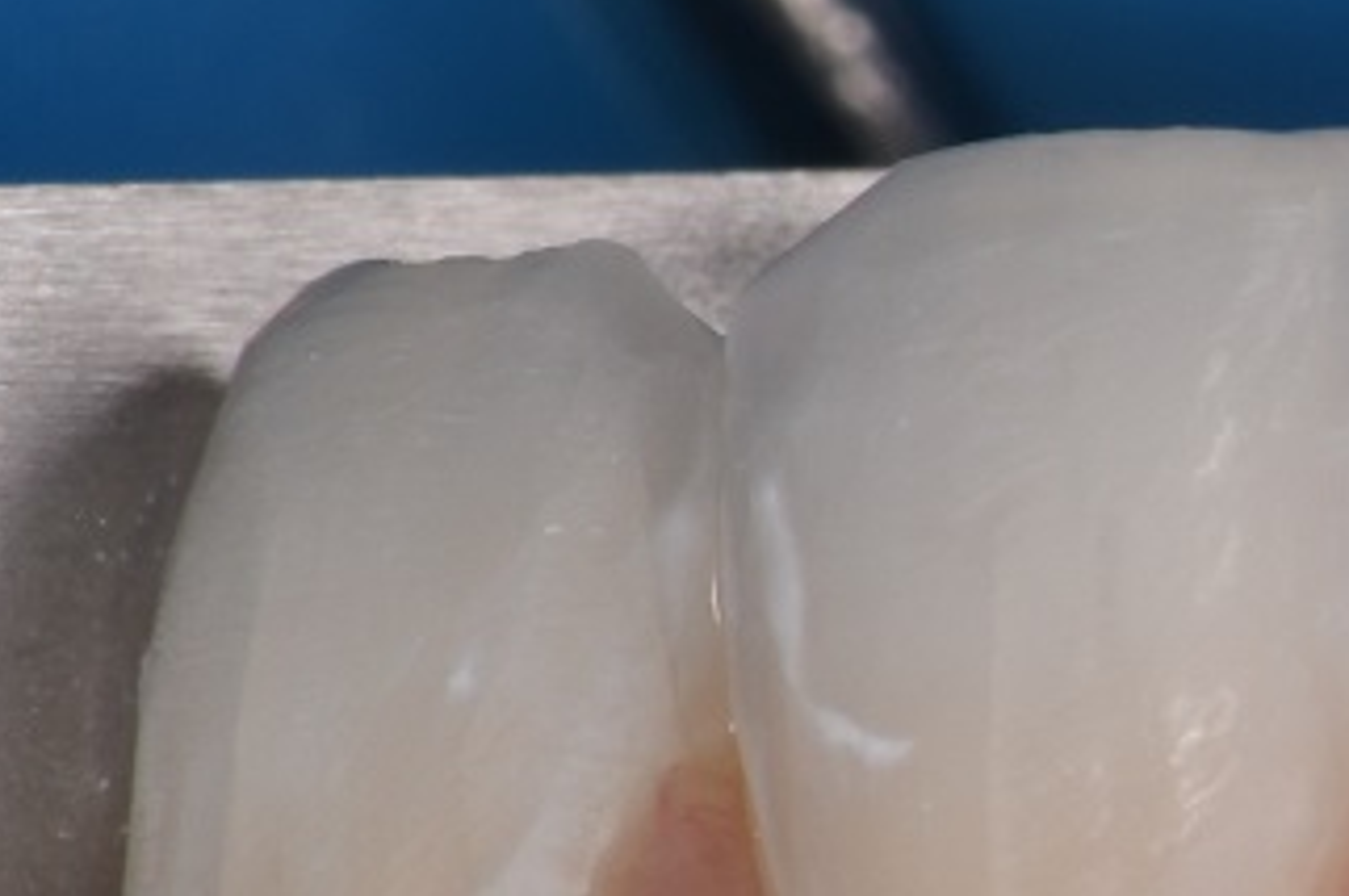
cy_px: 578
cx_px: 2606
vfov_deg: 2.1
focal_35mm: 659
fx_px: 24669
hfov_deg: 3.1
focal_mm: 105
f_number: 32
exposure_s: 1/160
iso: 200
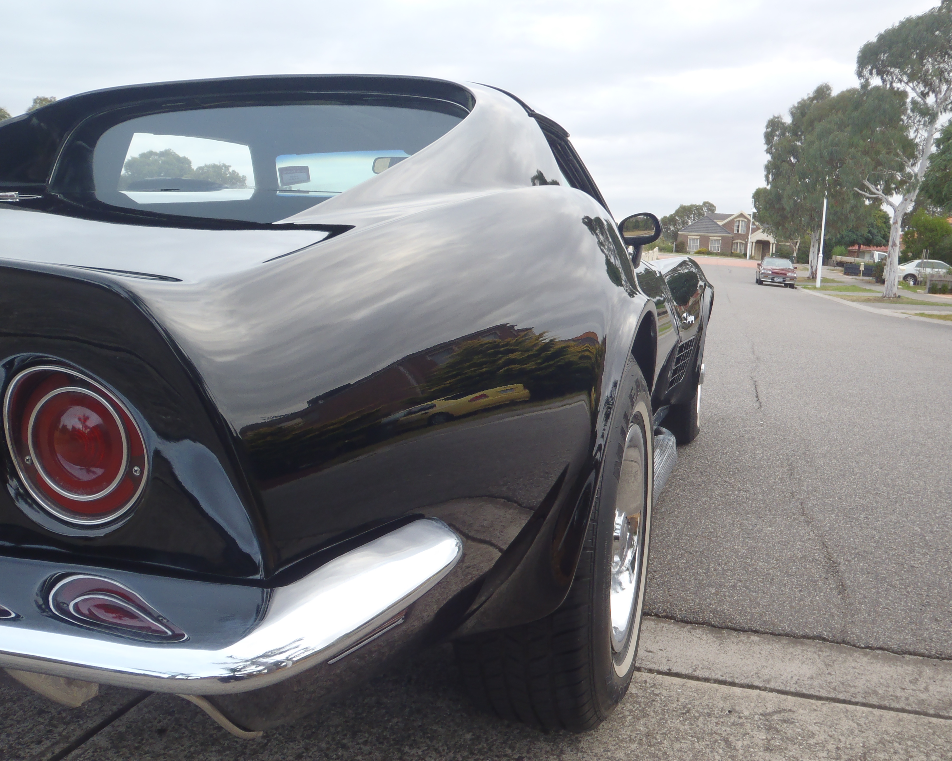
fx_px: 845
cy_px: 390
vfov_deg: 48.5
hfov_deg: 58.7
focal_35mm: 30
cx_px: 519
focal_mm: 5
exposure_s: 1/60
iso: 64
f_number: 3.5
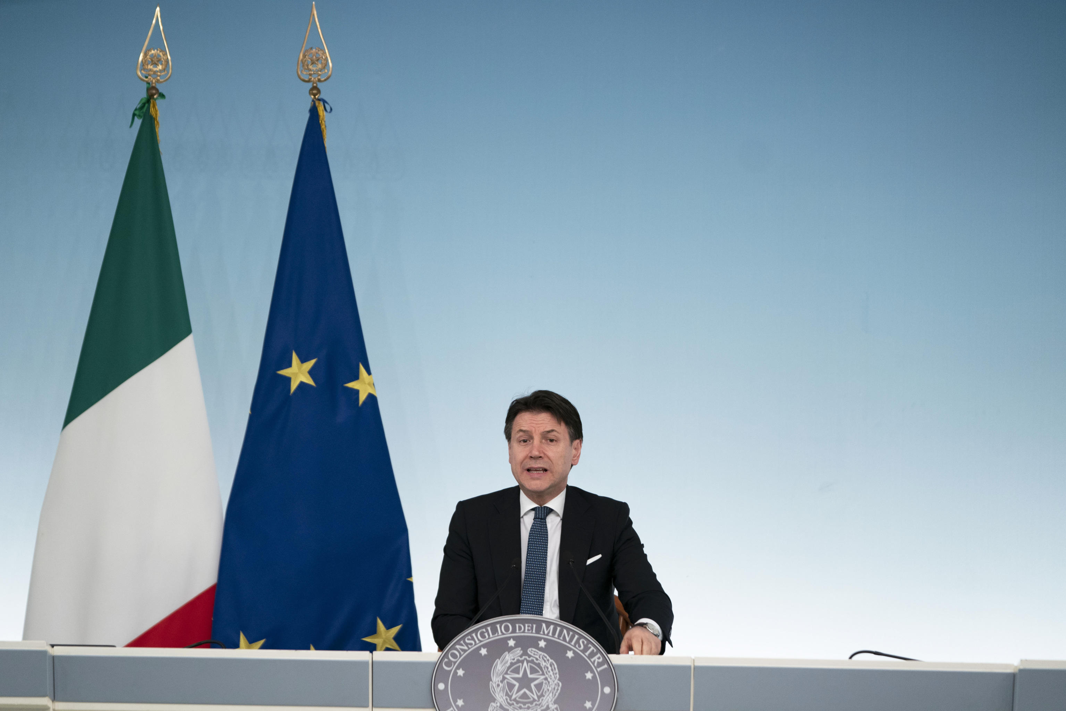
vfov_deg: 12.7
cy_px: 356
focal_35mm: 108
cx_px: 533
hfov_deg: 18.9
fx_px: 3198
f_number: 2.8
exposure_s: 1/250
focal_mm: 108
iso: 1000
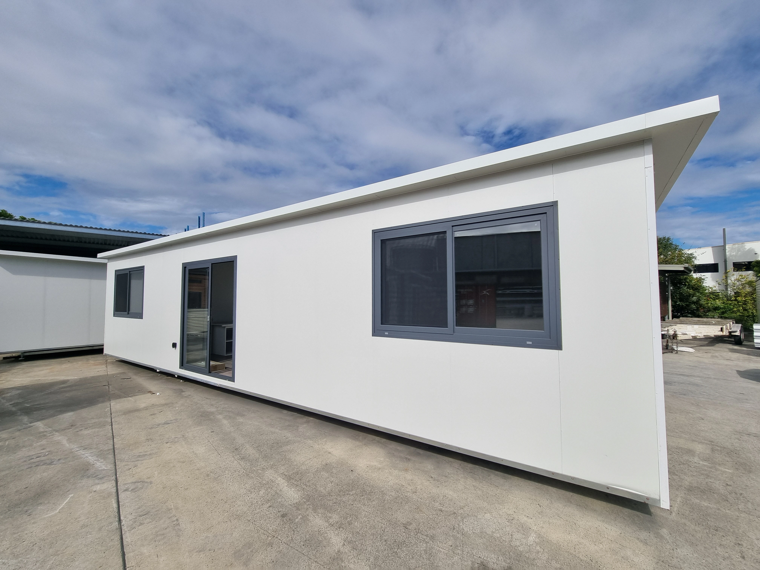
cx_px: 380
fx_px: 285
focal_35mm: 13
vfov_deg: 89.9
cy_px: 285
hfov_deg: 106.2
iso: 50
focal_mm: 2.2
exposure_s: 1/3792
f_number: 2.2
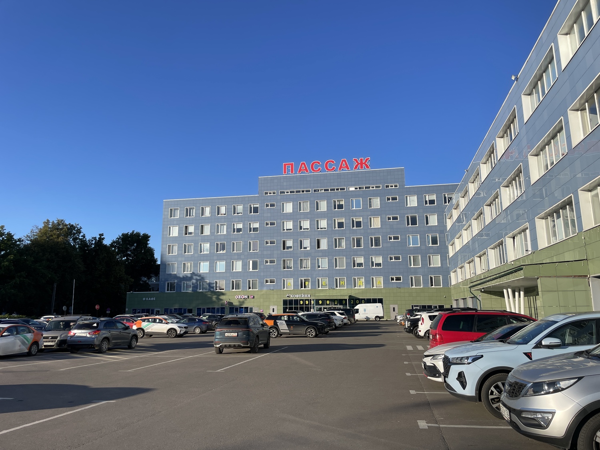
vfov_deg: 53.1
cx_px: 300
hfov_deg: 67.3
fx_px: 451
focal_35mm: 26
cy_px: 225
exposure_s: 1/2681
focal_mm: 4.2
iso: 32
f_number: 1.6
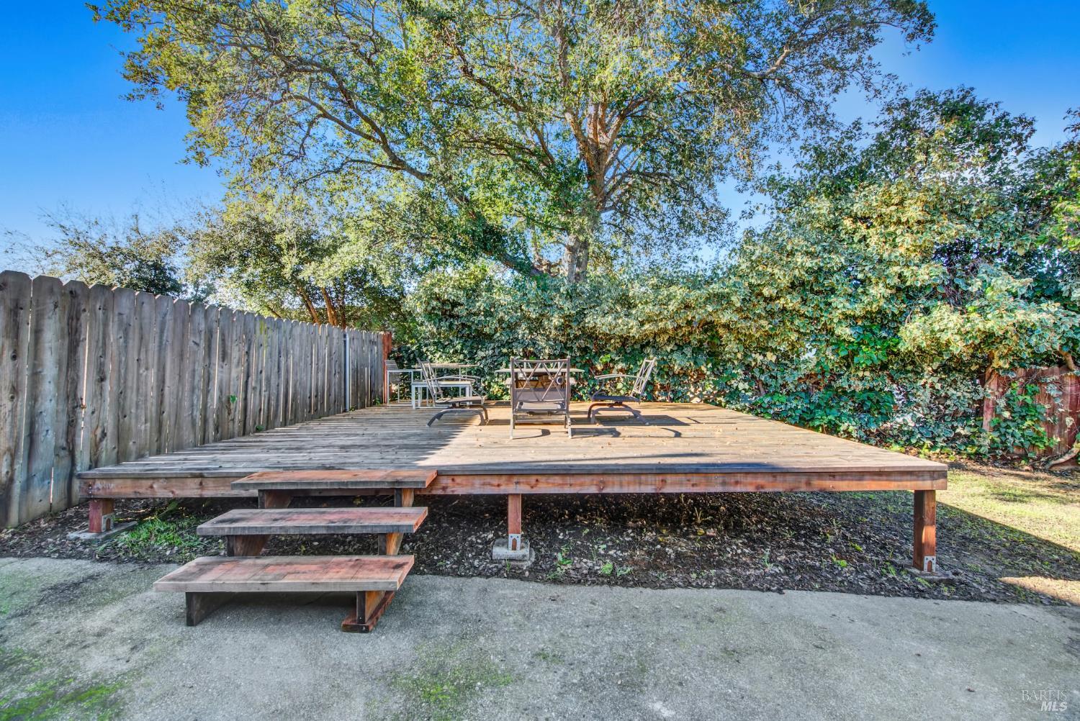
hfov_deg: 104.2
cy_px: 360
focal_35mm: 14
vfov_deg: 81.3
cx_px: 540
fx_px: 420
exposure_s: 1/13
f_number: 14
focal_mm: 14
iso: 100
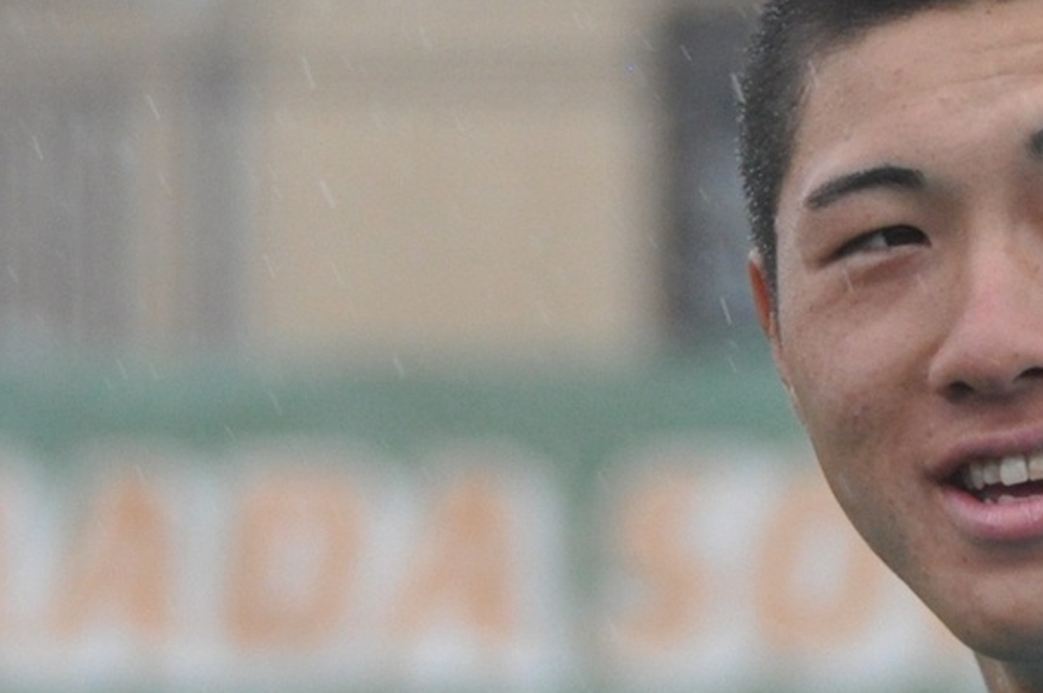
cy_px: 817
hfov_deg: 2.1
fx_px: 28391
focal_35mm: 981
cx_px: 436
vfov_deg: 1.4
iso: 800
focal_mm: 170
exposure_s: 1/640
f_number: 6.3
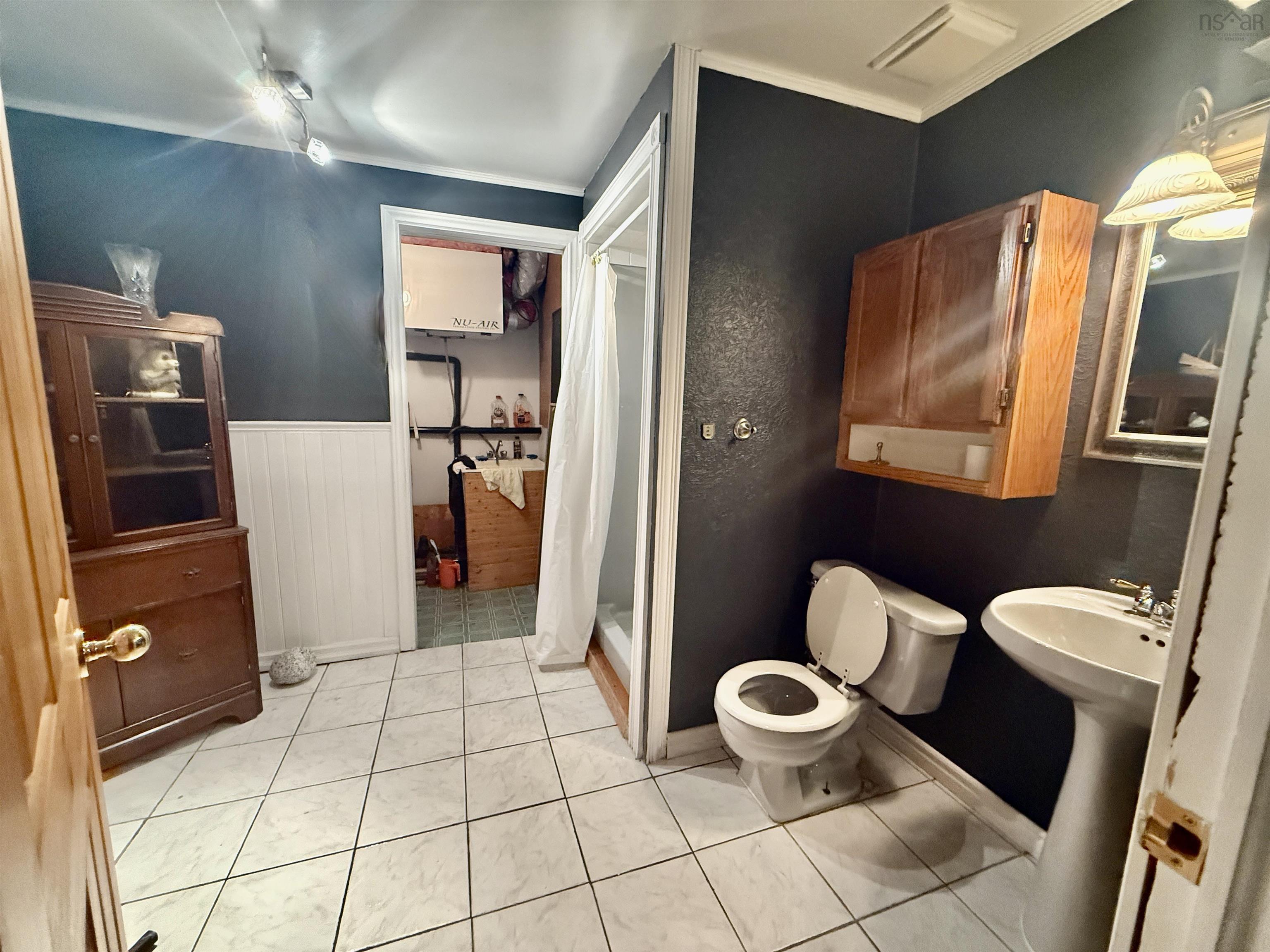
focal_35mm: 14
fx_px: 514
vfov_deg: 85.7
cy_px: 476
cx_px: 635
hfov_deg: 102.1
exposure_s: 1/60
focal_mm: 2.22
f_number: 2.2
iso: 800
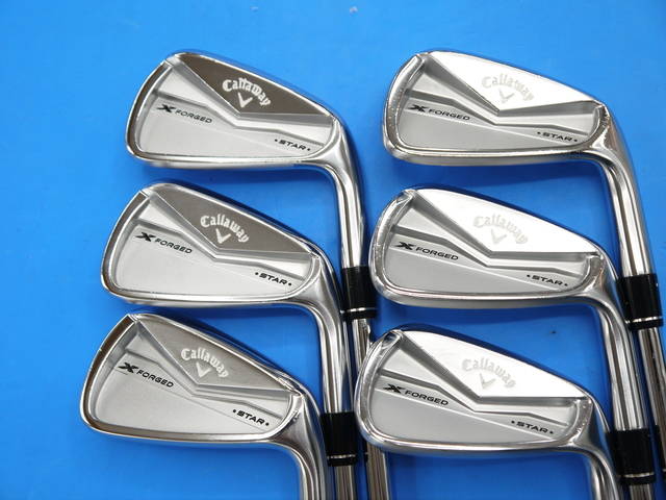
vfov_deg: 29.1
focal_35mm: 50
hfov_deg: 38.2
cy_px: 250
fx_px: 962
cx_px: 333
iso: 160
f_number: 4.6
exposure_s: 1/60
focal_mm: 25
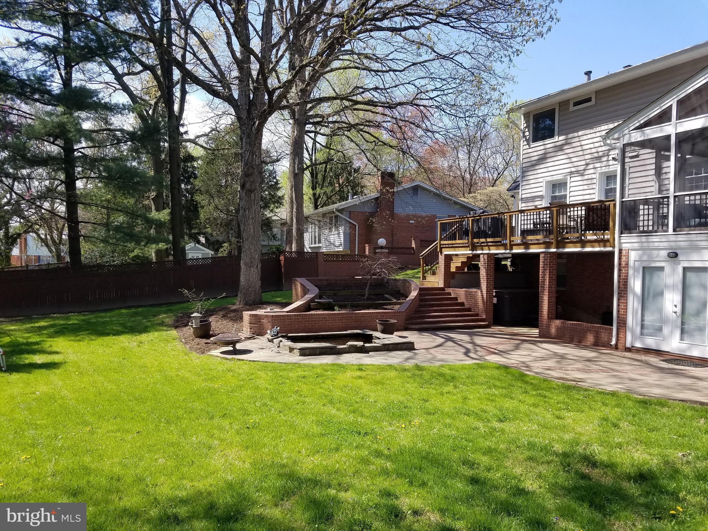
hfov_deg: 67.3
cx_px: 354
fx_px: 532
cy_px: 266
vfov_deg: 53.1
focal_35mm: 26
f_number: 1.7
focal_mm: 4.2
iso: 50
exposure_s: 1/1288
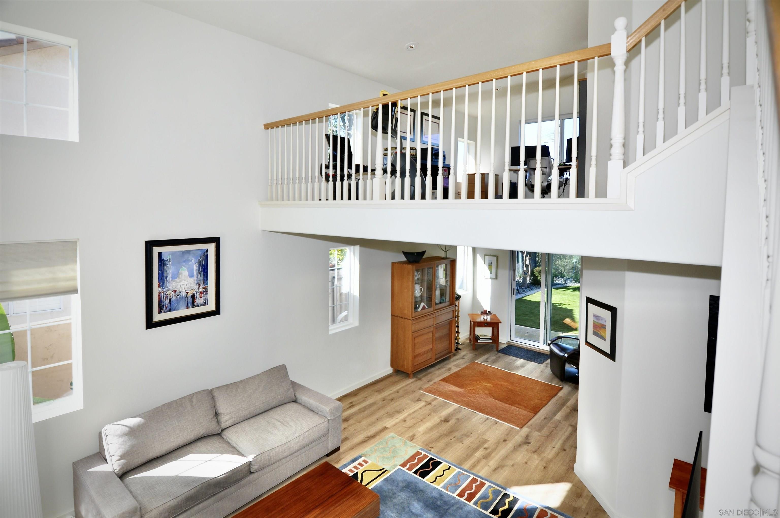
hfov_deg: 95.1
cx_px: 390
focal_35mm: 16
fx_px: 357
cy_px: 259
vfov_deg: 71.9
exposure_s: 1/125
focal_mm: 11
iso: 320
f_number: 5.6
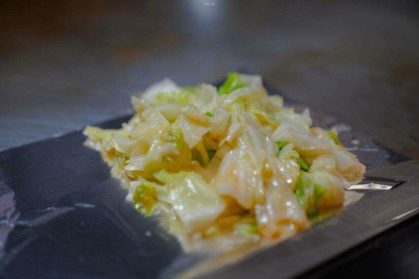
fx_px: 803
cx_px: 210
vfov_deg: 19.7
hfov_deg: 29.3
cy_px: 140
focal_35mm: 69
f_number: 2.8
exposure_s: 1/80
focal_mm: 69
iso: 200
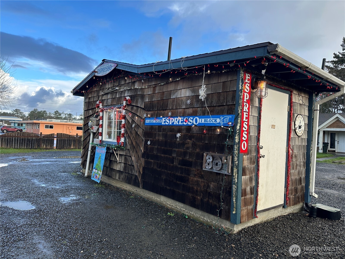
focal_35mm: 24
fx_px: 239
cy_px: 130
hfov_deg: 71.6
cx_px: 172
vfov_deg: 56.8
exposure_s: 1/797
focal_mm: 6.86
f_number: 1.78
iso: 80
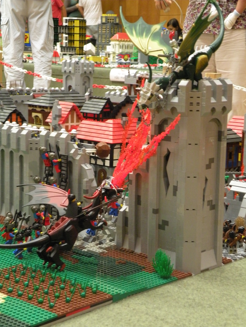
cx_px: 123
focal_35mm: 76
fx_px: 720
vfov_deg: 25.7
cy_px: 164
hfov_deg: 19.4
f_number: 4
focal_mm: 13.4
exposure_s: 1/15.5
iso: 400
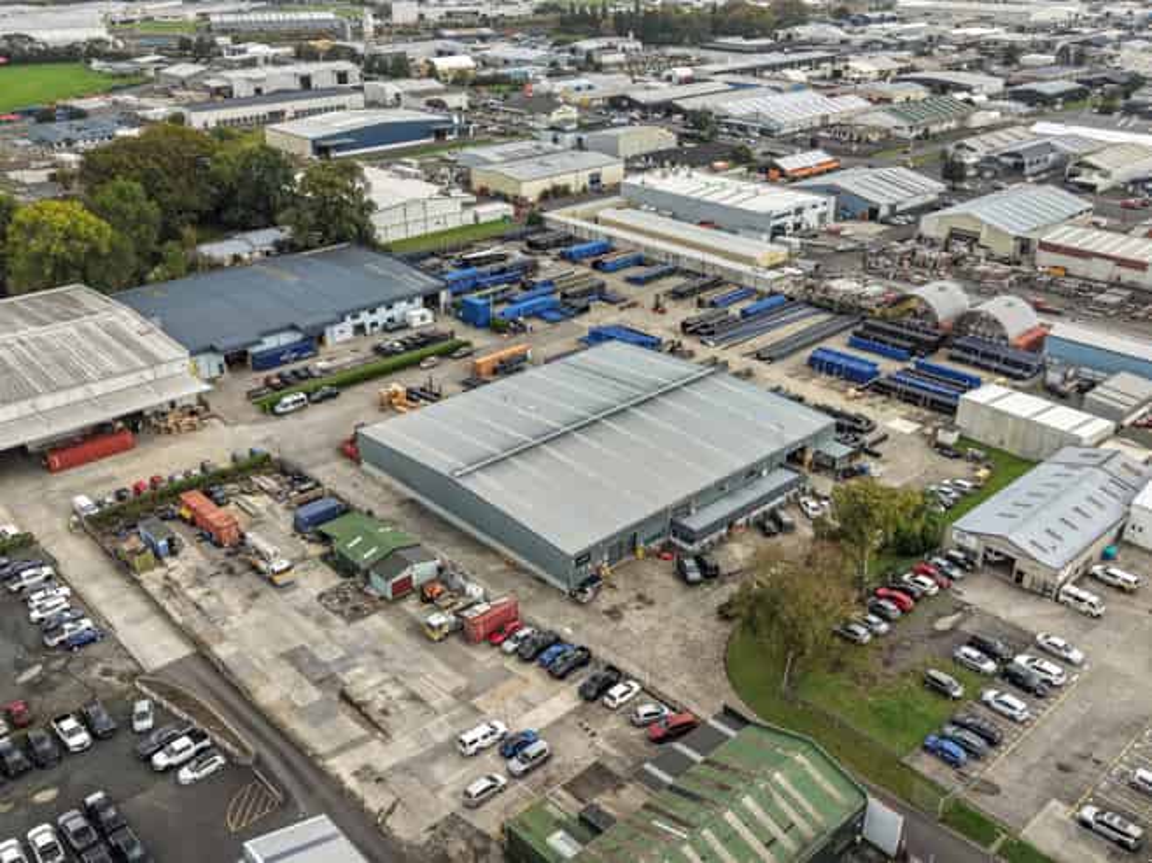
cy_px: 432
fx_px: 798
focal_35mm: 24
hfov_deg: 71.6
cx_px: 576
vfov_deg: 56.8
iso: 140
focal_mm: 8.67
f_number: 1.8
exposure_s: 1/1600
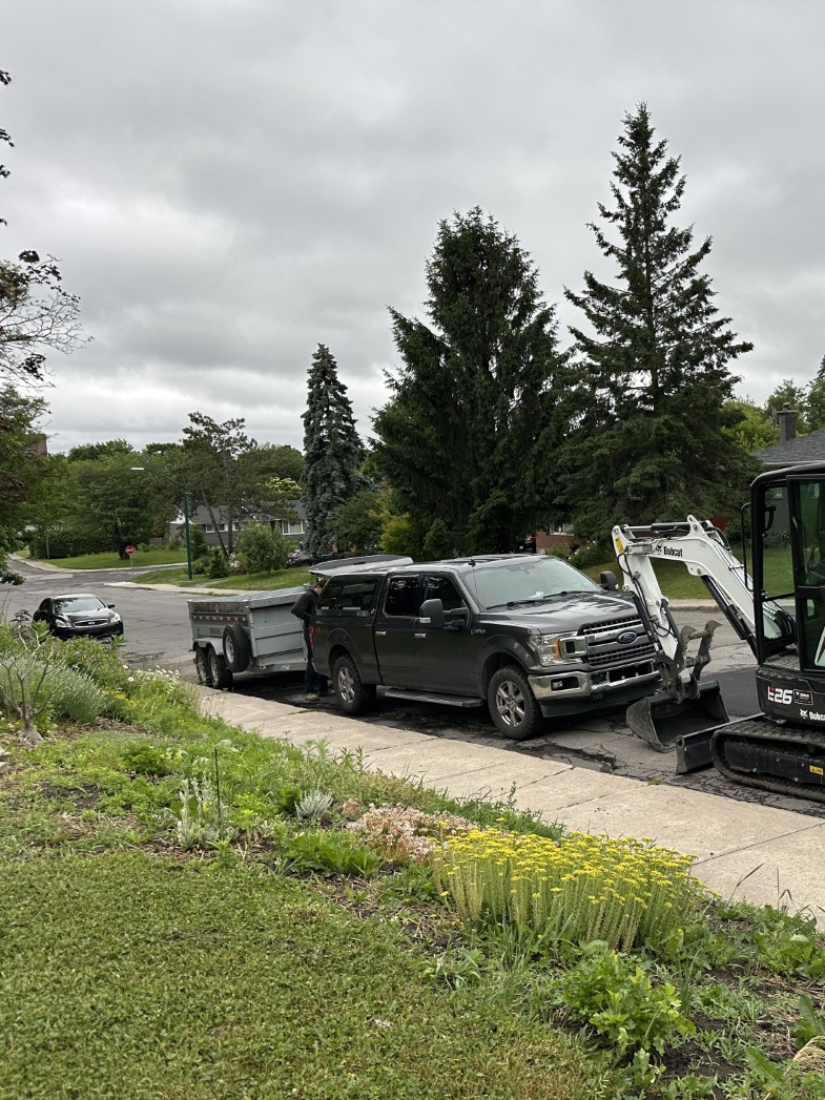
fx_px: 1049
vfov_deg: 55.4
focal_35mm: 33
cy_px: 564
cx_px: 676
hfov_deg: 40.9
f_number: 1.78
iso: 80
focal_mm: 6.86
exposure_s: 1/450
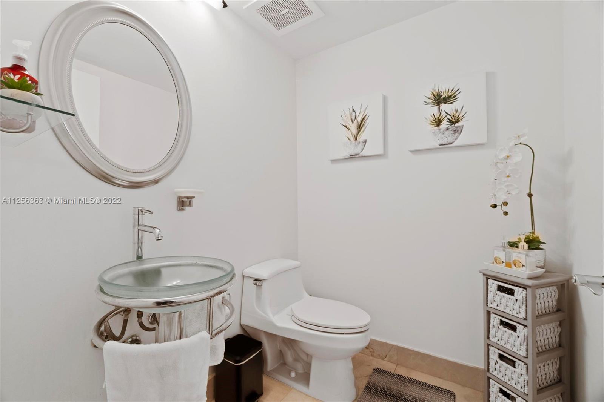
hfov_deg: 100.4
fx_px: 252
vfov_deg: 77.3
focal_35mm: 15
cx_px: 302
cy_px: 201
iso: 160
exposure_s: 2.5
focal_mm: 10
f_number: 7.1
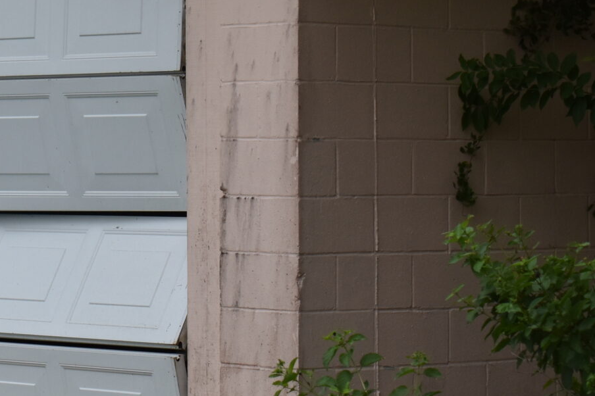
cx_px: -151
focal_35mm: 204
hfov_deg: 9.9
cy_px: 44
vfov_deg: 6.7
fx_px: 3370
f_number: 5.6
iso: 320
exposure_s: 1/250
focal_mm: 48
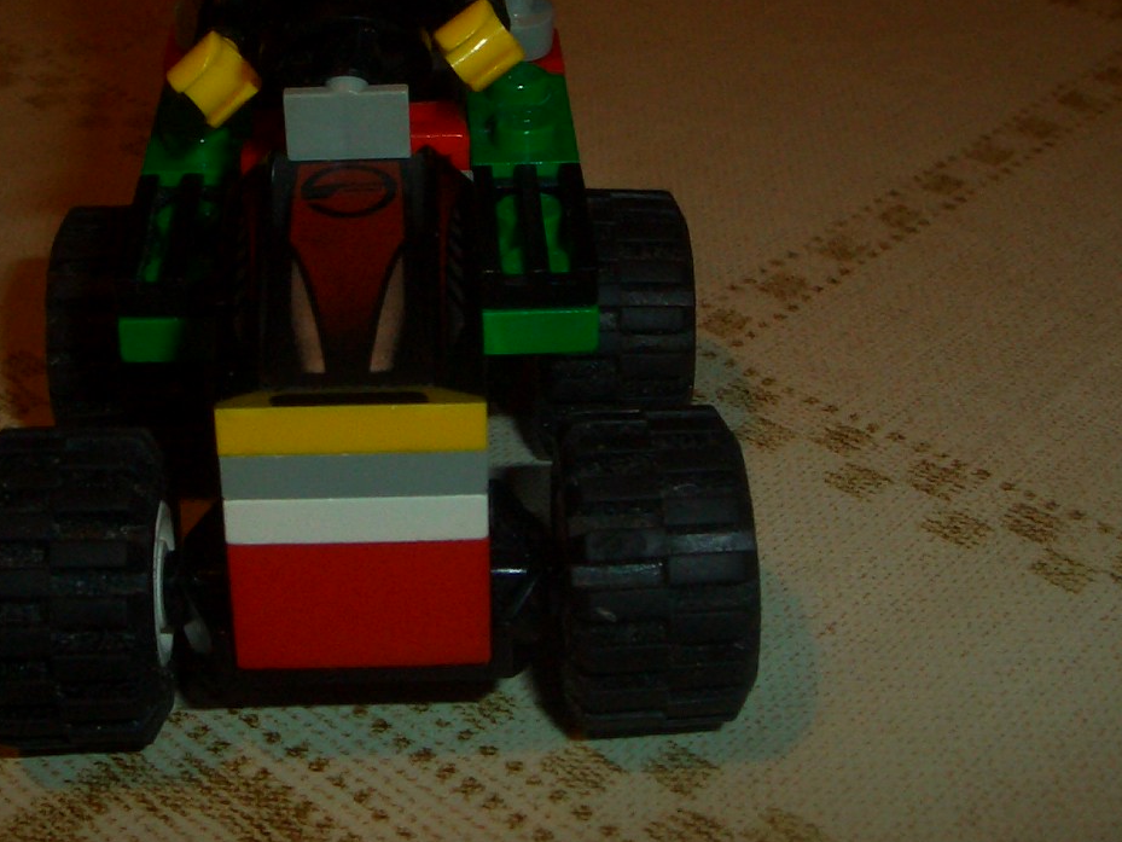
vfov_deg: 23.2
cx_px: 397
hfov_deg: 31.0
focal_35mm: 62
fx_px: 2010
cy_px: 140
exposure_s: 1/40
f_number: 4
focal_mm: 4.8
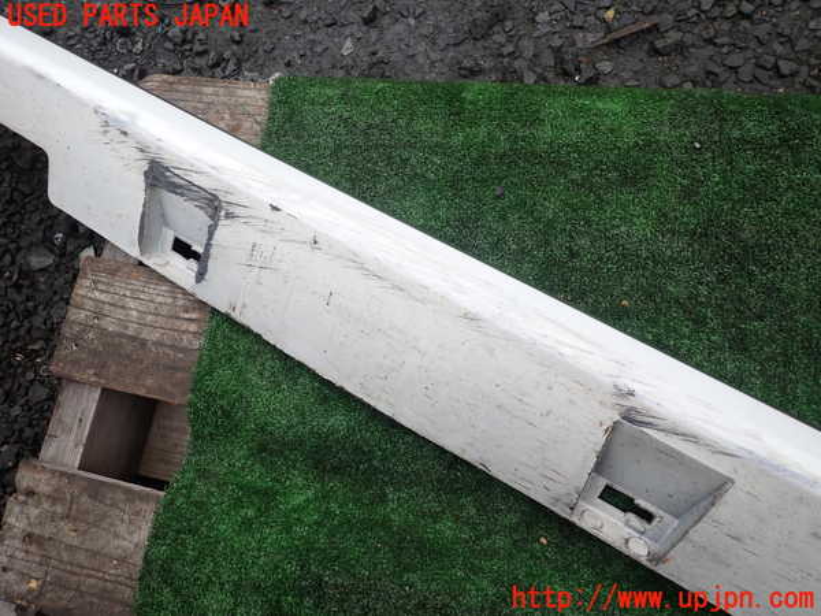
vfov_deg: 54.9
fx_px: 593
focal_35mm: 25
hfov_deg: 69.4
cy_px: 308
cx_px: 410
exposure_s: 1/100
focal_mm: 4.5
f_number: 2
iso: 100
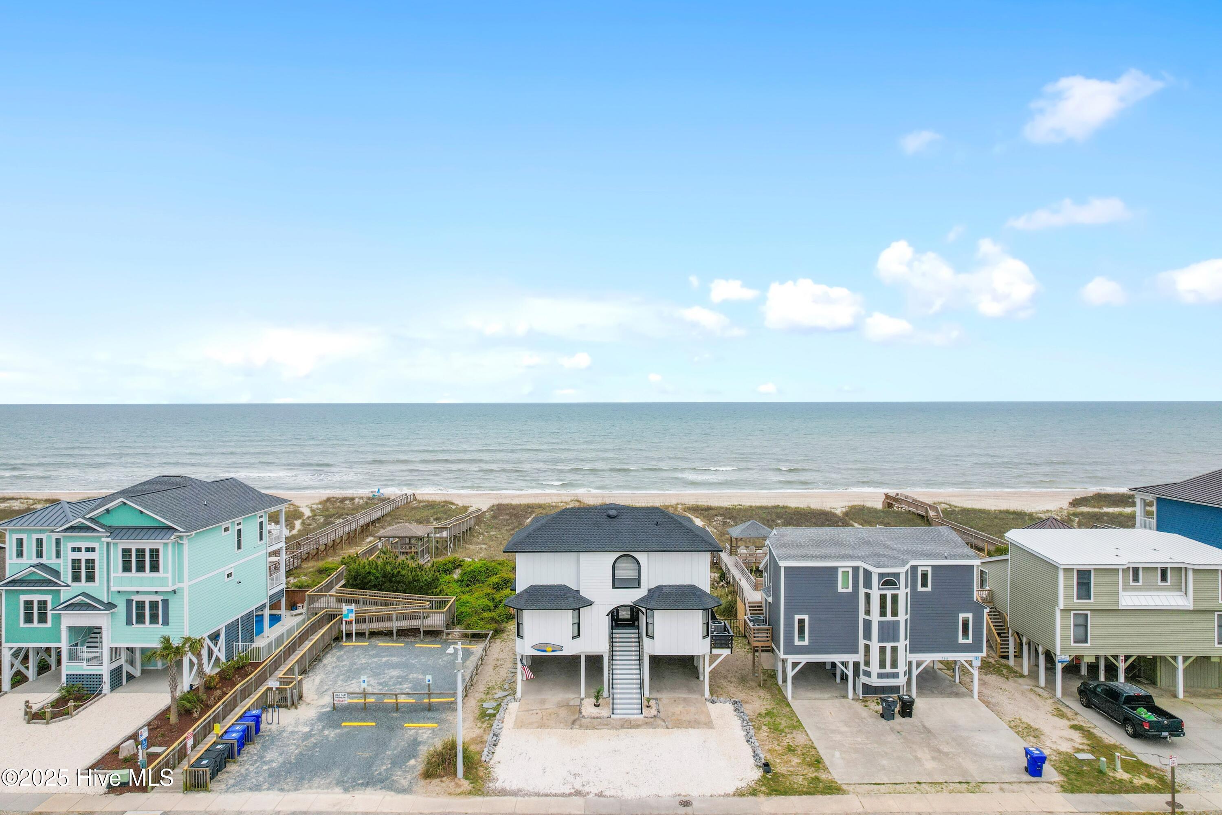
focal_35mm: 22
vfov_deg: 57.2
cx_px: 611
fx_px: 747
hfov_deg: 78.6
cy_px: 408
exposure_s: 1/500
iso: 100
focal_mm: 8.38
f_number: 2.8
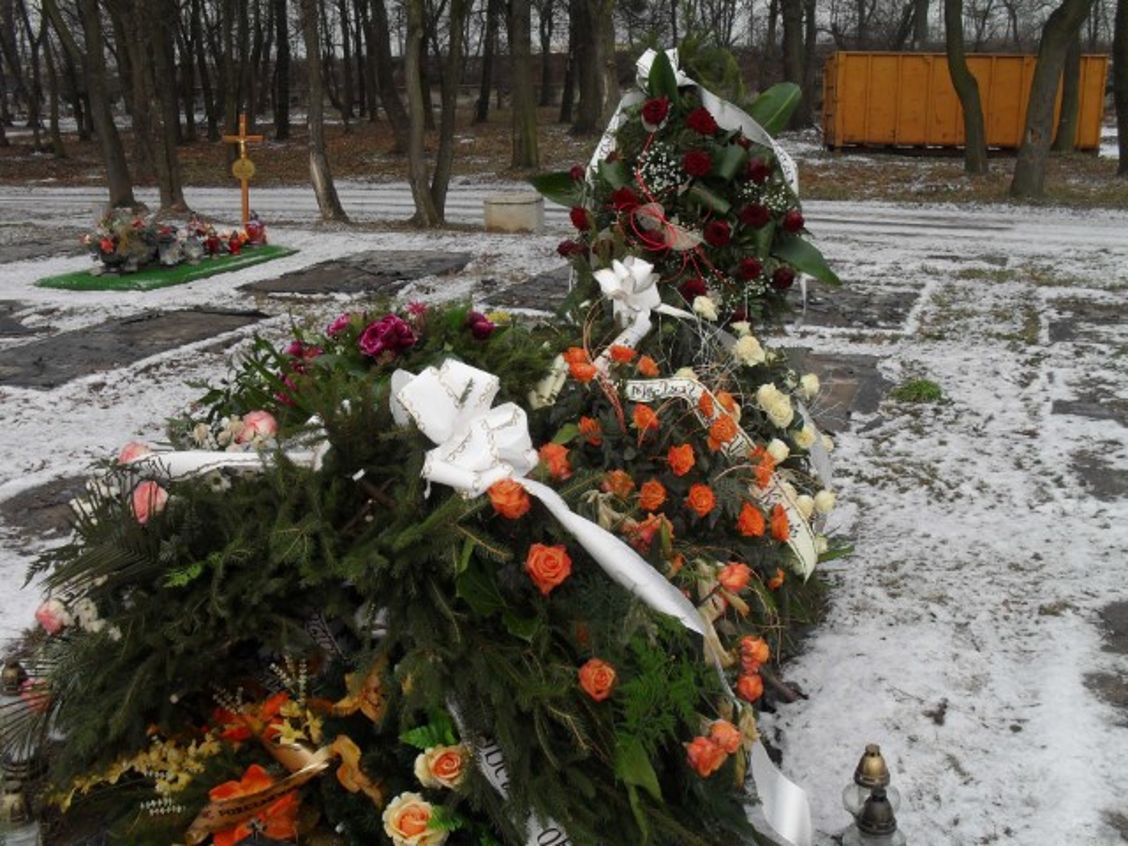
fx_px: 1141
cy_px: 423
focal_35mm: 35
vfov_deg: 40.7
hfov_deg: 52.6
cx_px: 564
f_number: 3.2
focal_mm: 6.3
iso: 100
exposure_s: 1/350
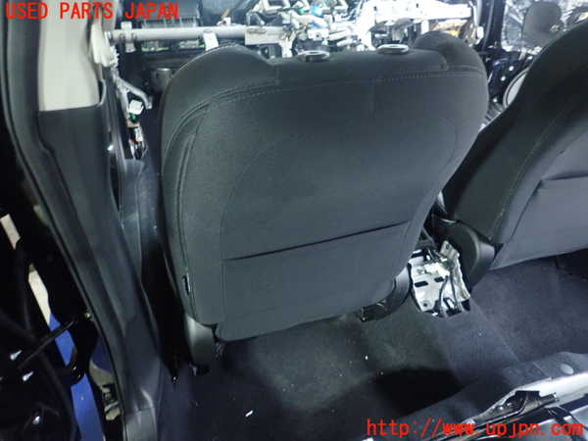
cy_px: 220
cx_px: 294
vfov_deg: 54.9
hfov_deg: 69.4
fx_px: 425
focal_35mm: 25
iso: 800
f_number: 2
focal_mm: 4.5
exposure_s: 1/13
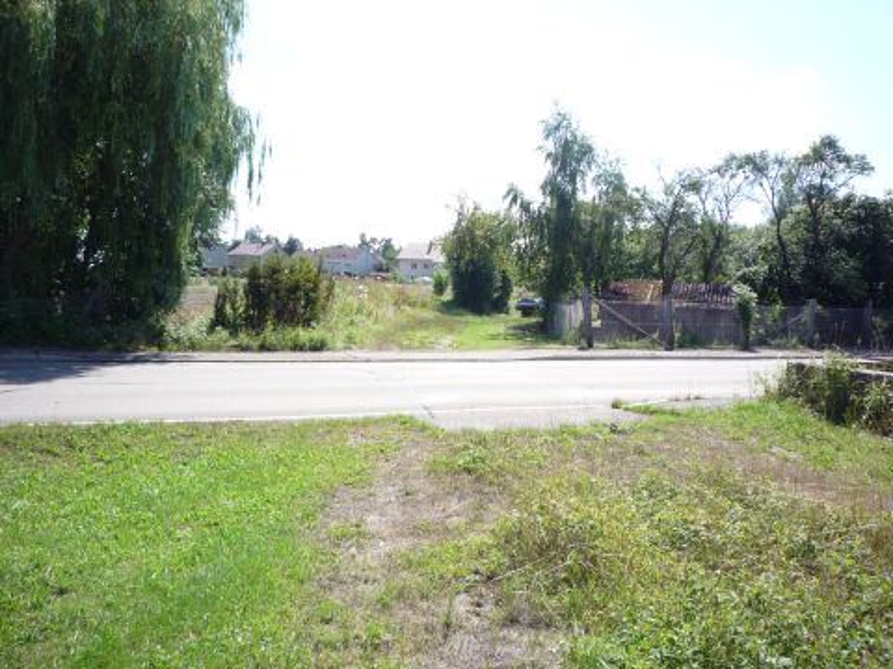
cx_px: 446
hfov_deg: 56.8
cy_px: 334
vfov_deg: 44.2
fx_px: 826
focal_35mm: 32
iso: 100
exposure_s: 1/320
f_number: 4
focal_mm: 5.2
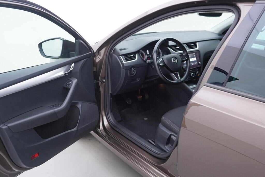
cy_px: 88
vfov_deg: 36.9
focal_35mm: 36
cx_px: 132
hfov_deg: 53.1
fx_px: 265
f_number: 2.8
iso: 125
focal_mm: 24
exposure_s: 1/40
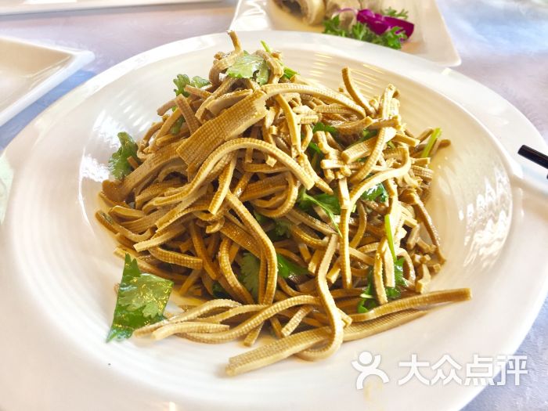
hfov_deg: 61.7
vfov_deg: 48.2
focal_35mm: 29
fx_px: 459
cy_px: 206
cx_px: 274
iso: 40
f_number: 2.2
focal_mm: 4.15
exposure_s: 1/50
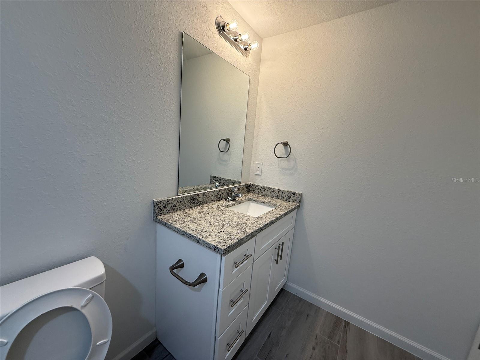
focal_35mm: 14
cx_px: 240
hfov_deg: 102.1
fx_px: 194
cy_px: 180
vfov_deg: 85.7
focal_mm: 2.22
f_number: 2.2
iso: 100
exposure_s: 1/120
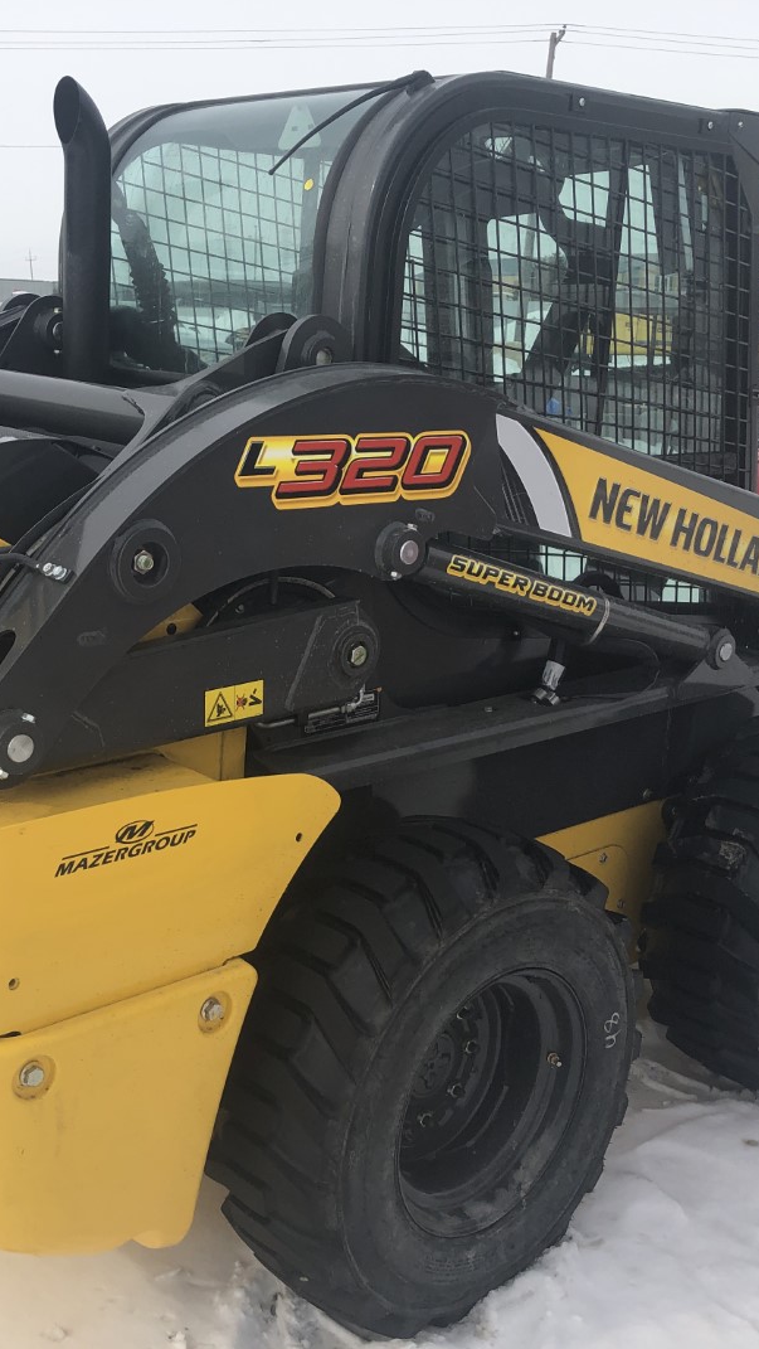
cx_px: 274
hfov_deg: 28.9
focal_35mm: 41
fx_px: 1466
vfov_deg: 49.4
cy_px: 671
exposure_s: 1/2825
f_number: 1.8
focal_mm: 3.99
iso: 25
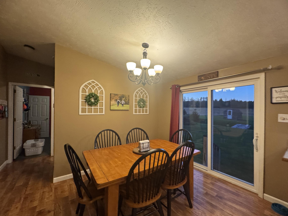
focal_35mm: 15
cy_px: 110
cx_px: 152
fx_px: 125
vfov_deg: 81.7
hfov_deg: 98.1
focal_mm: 2.22
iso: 320
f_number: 2.2
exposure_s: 1/60
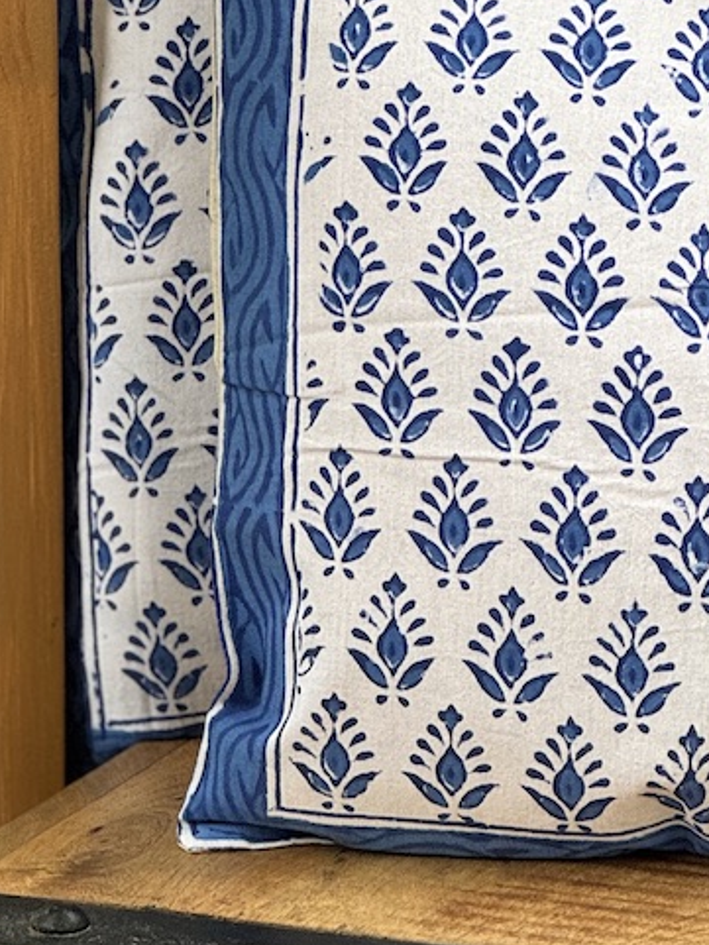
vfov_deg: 10.8
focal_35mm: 182
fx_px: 4968
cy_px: 218
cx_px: 637
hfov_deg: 8.1
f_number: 2.8
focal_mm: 9
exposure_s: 1/99
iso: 64
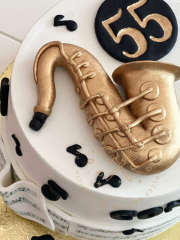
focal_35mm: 110
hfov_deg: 13.4
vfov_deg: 17.9
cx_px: 118
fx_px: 764
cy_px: 127
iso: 64
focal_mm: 9
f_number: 2.8
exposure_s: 1/121
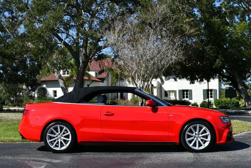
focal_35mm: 48
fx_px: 335
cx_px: 126
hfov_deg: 41.1
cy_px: 84
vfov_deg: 28.1
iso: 100
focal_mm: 24
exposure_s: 1/320
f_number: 9
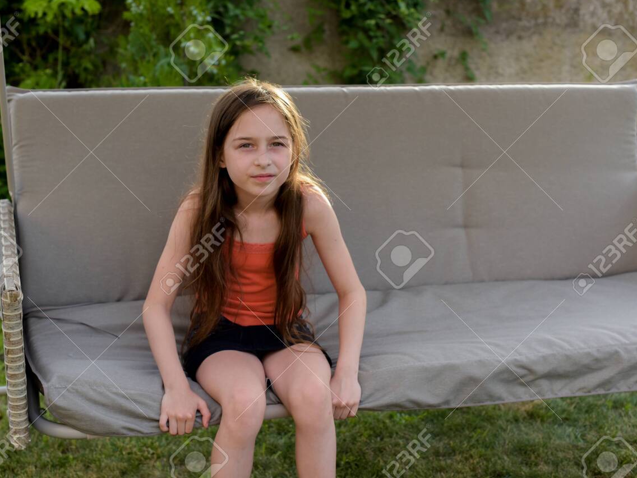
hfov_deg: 34.9
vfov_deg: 26.6
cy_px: 236
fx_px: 1012
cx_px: 297
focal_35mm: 55
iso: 800
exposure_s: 1/800
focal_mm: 50
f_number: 5
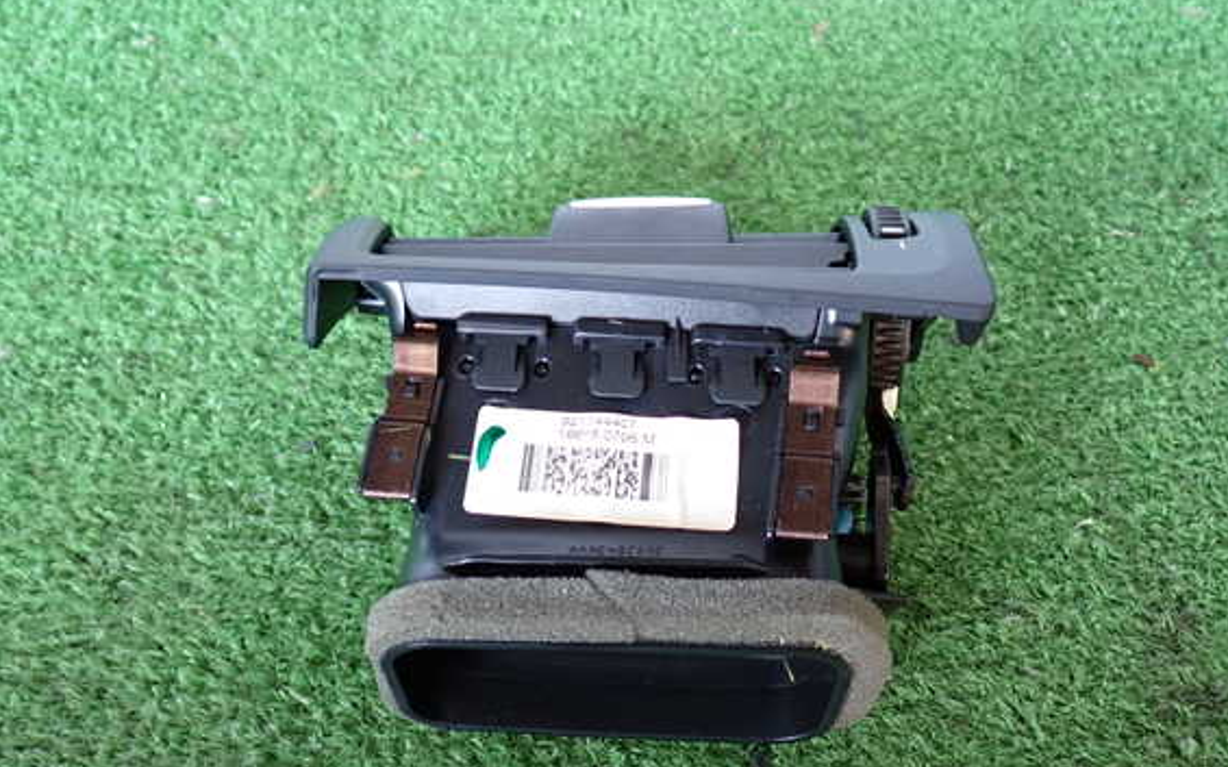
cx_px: 613
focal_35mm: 36
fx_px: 1205
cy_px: 426
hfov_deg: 54.0
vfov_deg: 35.3
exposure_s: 1/30
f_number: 2.4
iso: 320
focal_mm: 5.79
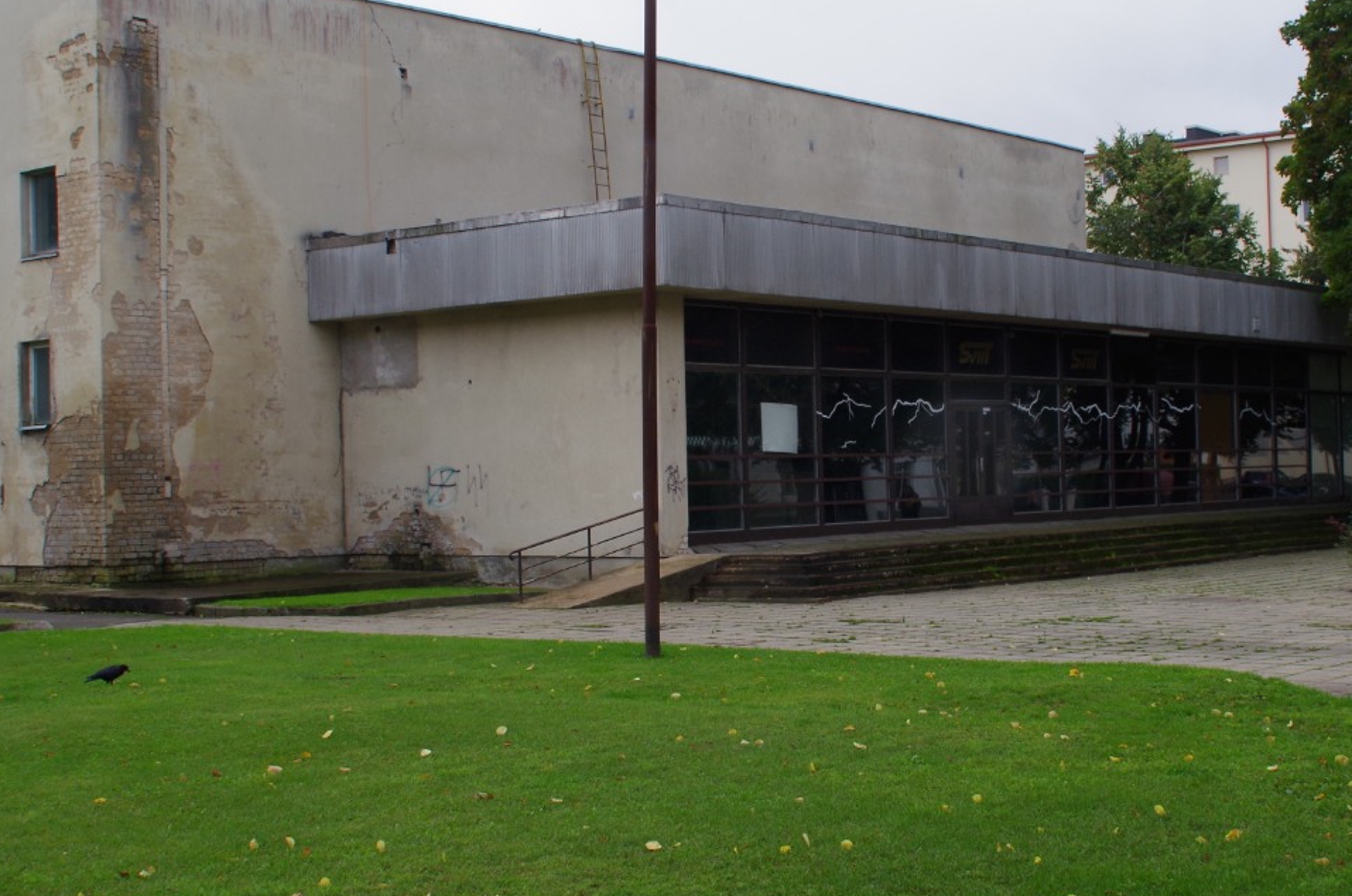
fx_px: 1724
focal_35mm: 46
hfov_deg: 42.7
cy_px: 452
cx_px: 764
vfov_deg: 29.1
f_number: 11
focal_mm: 18
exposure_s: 1/100
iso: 200
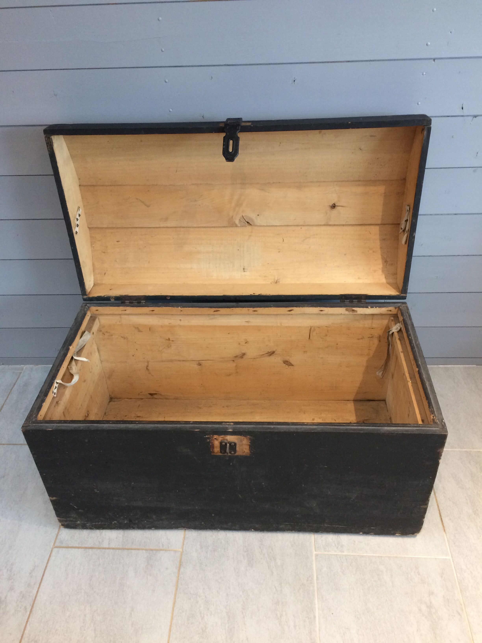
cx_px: 241
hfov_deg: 48.2
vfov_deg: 61.7
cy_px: 322
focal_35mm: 29
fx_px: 538
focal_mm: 4.15
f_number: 2.2
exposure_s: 1/33
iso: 200
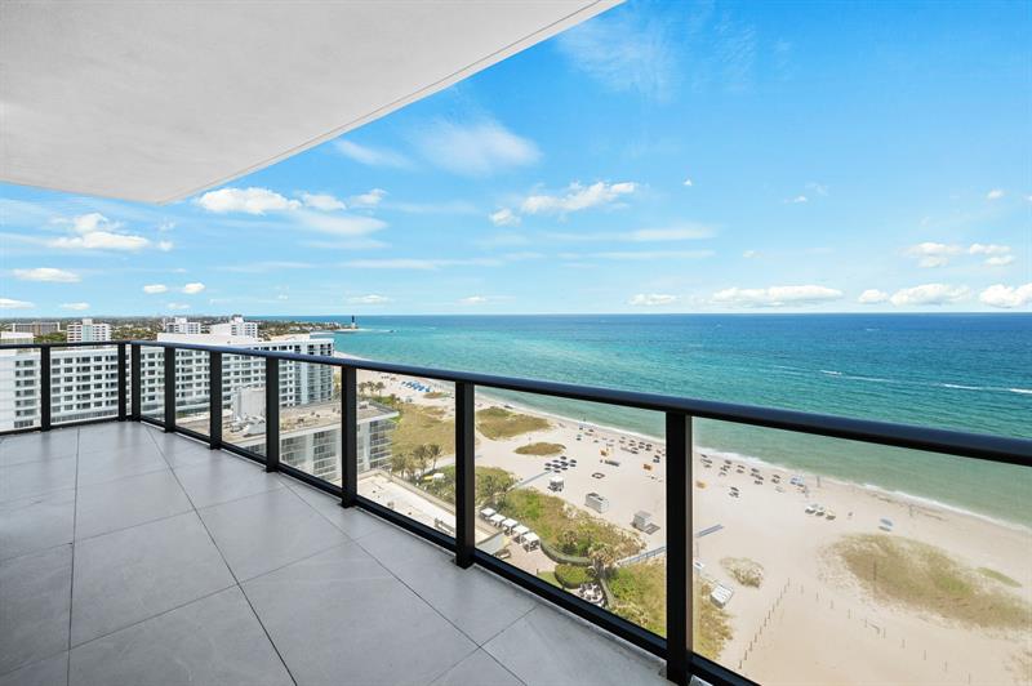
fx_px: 401
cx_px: 516
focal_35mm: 14
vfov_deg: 81.1
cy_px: 343
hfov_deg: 104.3
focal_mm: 14
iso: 200
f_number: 8
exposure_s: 1/400
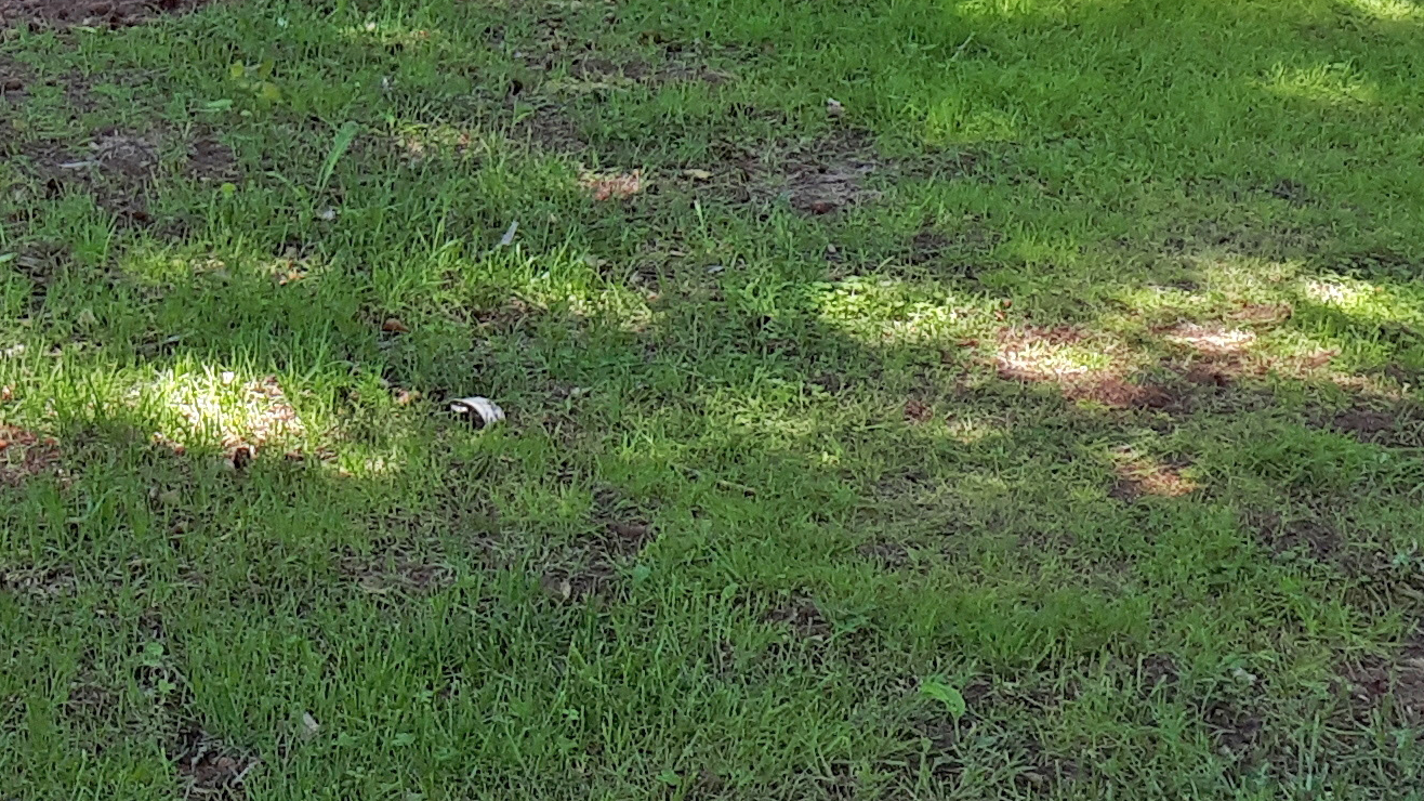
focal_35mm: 103
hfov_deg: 19.4
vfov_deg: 11.1
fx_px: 3889
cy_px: -588
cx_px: -348
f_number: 1.9
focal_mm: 3.6
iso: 40
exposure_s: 1/147
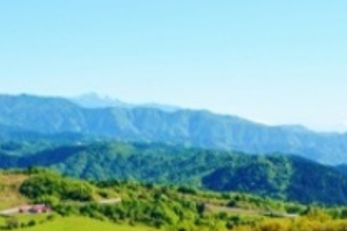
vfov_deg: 11.6
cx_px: 307
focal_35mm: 111
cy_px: 380
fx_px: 1069
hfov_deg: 18.2
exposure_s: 1/250
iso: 100
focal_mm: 22
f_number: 8
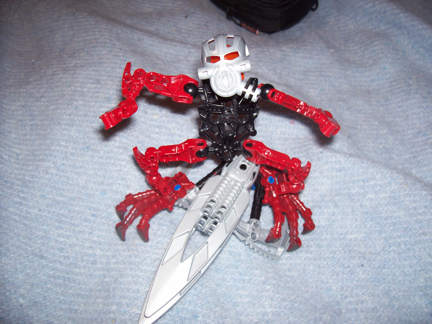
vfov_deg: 41.8
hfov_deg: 54.0
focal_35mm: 34
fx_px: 424
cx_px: 216
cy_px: 162
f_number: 2.7
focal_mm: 5.6
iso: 80
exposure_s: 1/64
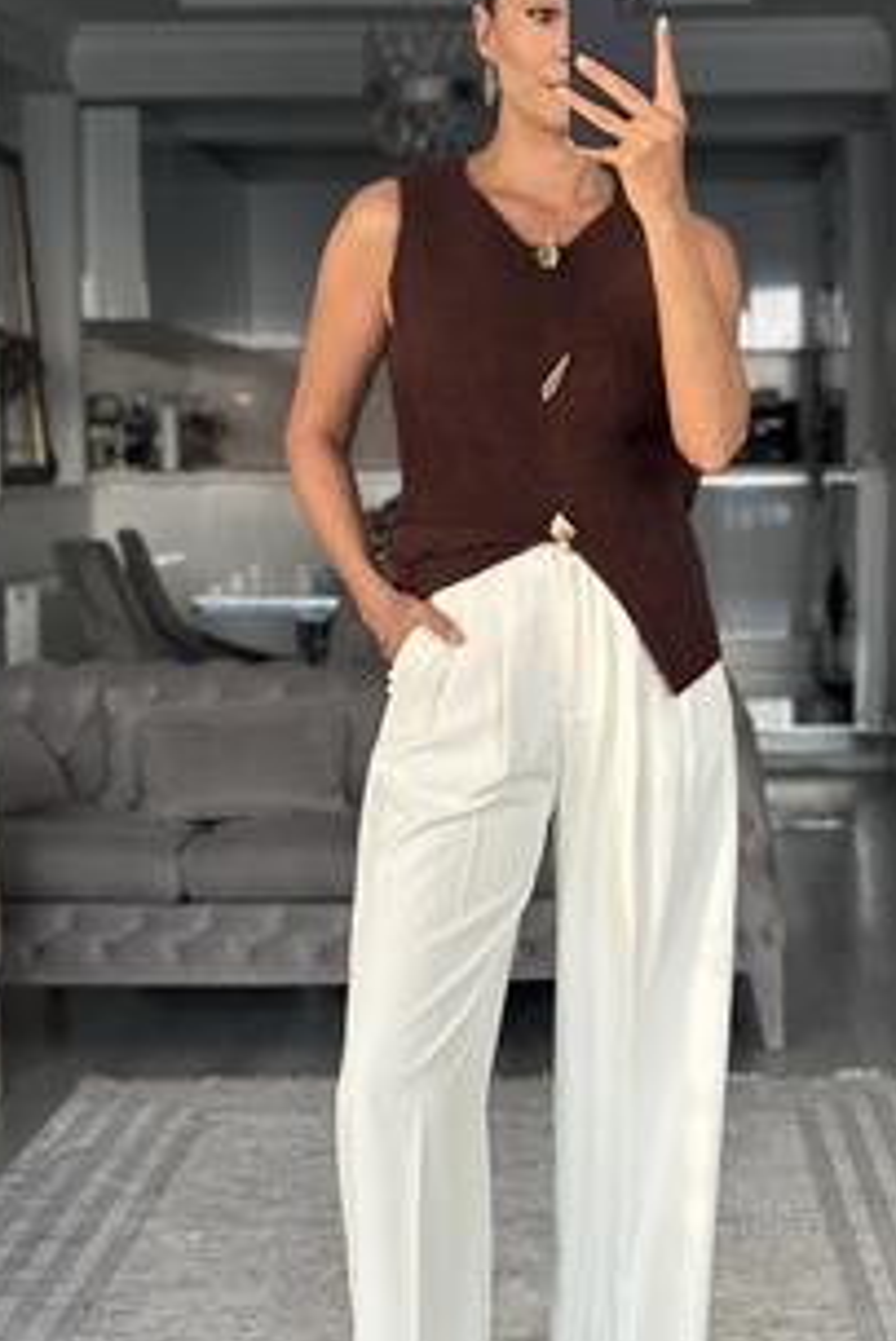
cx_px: 565
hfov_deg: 16.5
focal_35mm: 83
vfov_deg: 24.5
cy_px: 657
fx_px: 3095
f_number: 1.78
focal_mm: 6.86
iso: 125
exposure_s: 1/74
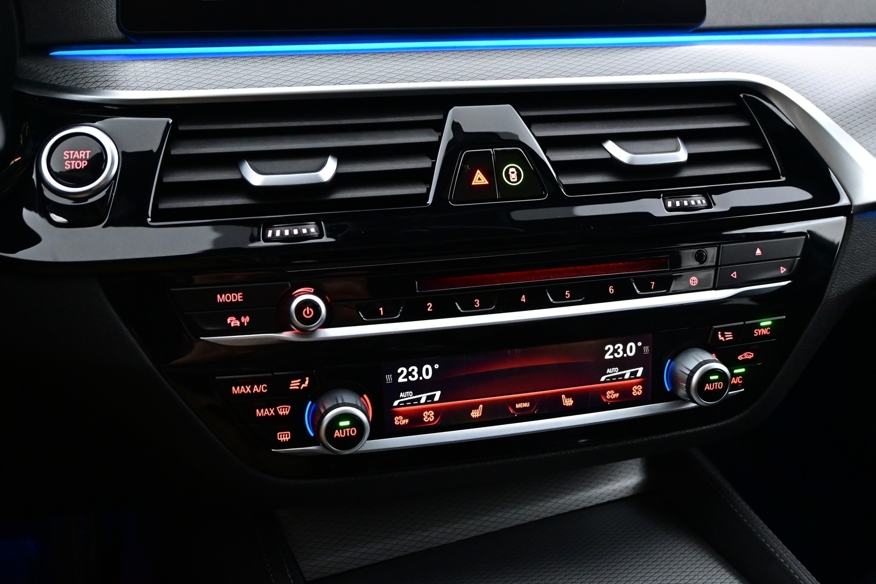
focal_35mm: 34
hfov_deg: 56.1
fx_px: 821
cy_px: 292
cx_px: 438
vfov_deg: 39.1
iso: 4000
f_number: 4
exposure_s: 1/25
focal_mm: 22.5
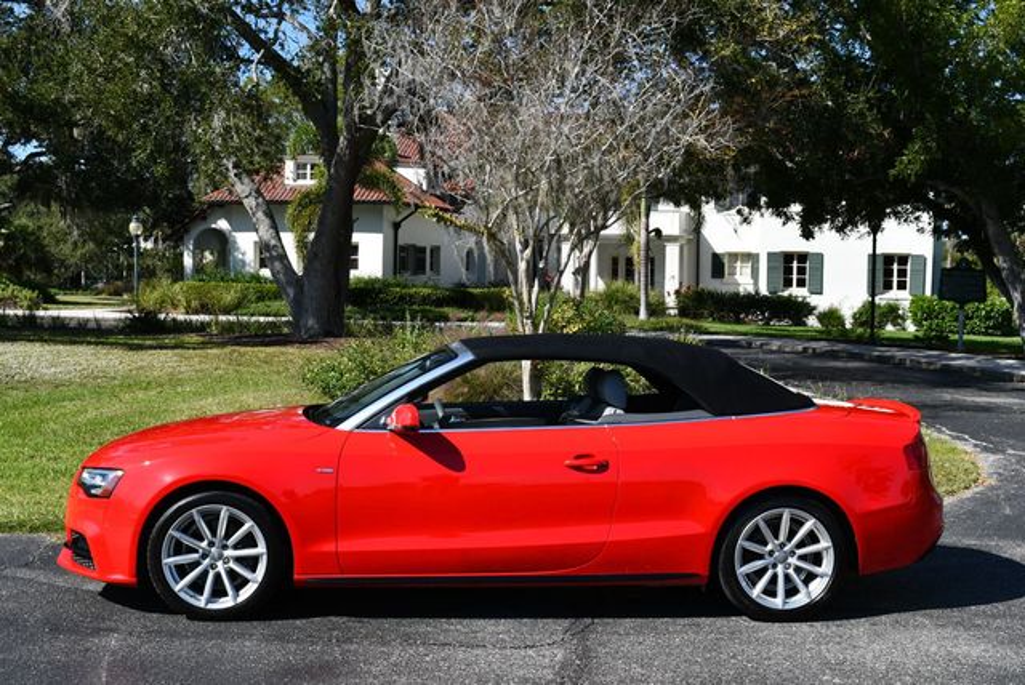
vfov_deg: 28.1
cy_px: 342
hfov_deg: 41.1
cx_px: 512
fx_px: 1368
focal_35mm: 48
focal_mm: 24
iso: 100
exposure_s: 1/250
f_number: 8
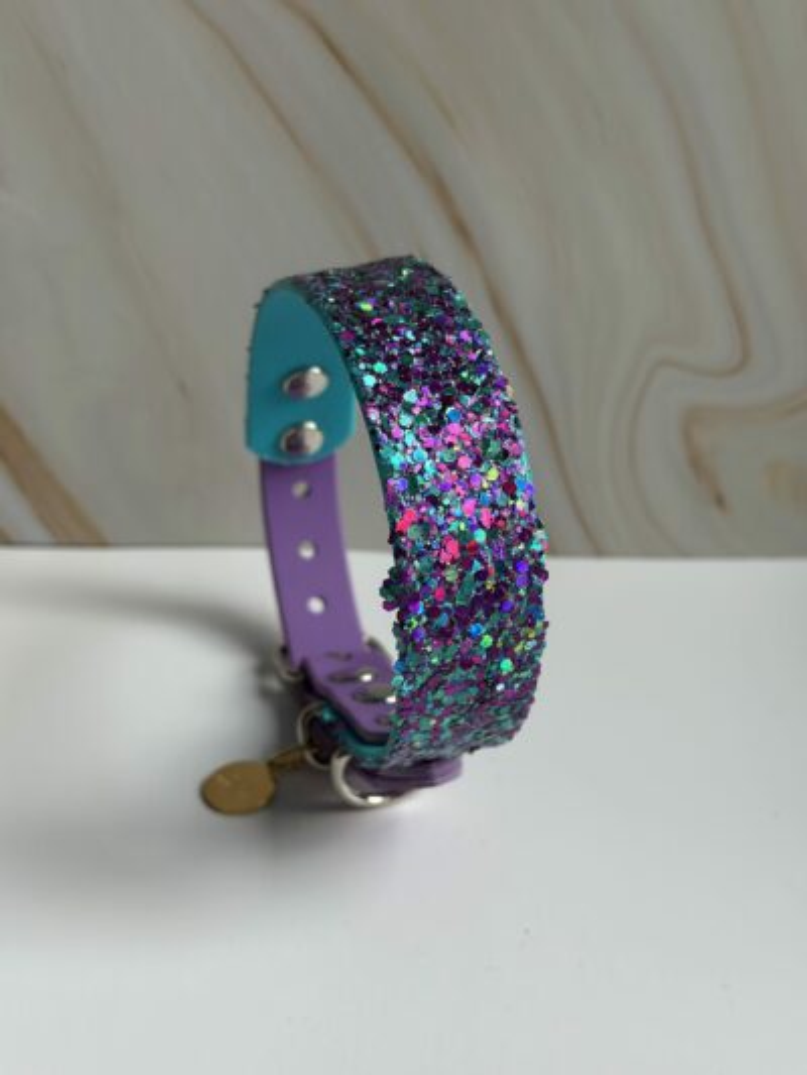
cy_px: 538
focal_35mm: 48
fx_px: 1491
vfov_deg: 39.6
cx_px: 404
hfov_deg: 30.3
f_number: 1.78
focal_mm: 6.86
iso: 80
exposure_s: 1/216
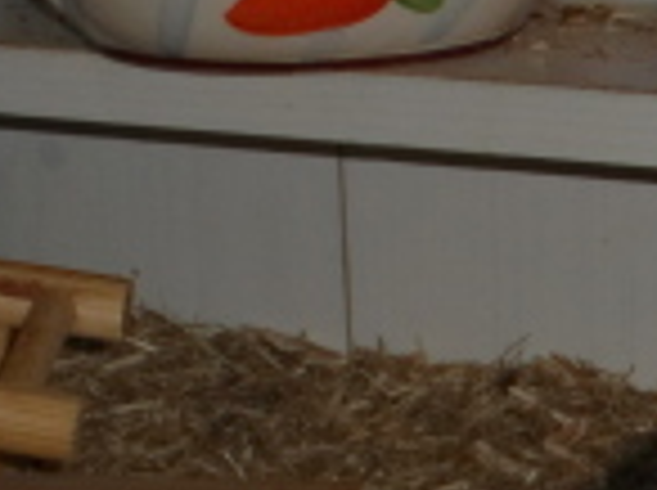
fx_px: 4301
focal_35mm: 227
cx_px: 916
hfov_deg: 8.6
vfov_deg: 6.5
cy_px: 526
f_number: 7
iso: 100
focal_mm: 10.2
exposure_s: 1/45
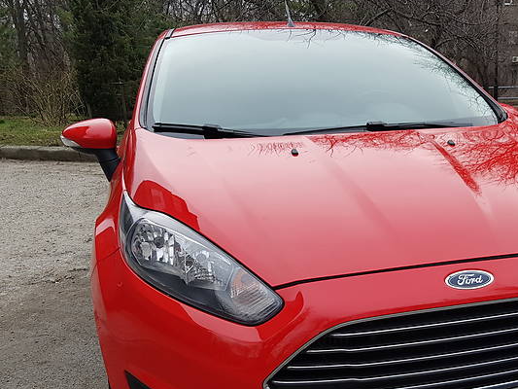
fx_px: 584
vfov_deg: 36.4
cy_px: 263
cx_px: 358
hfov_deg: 46.9
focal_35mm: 39
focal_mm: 4.2
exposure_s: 1/364
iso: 40
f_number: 1.7
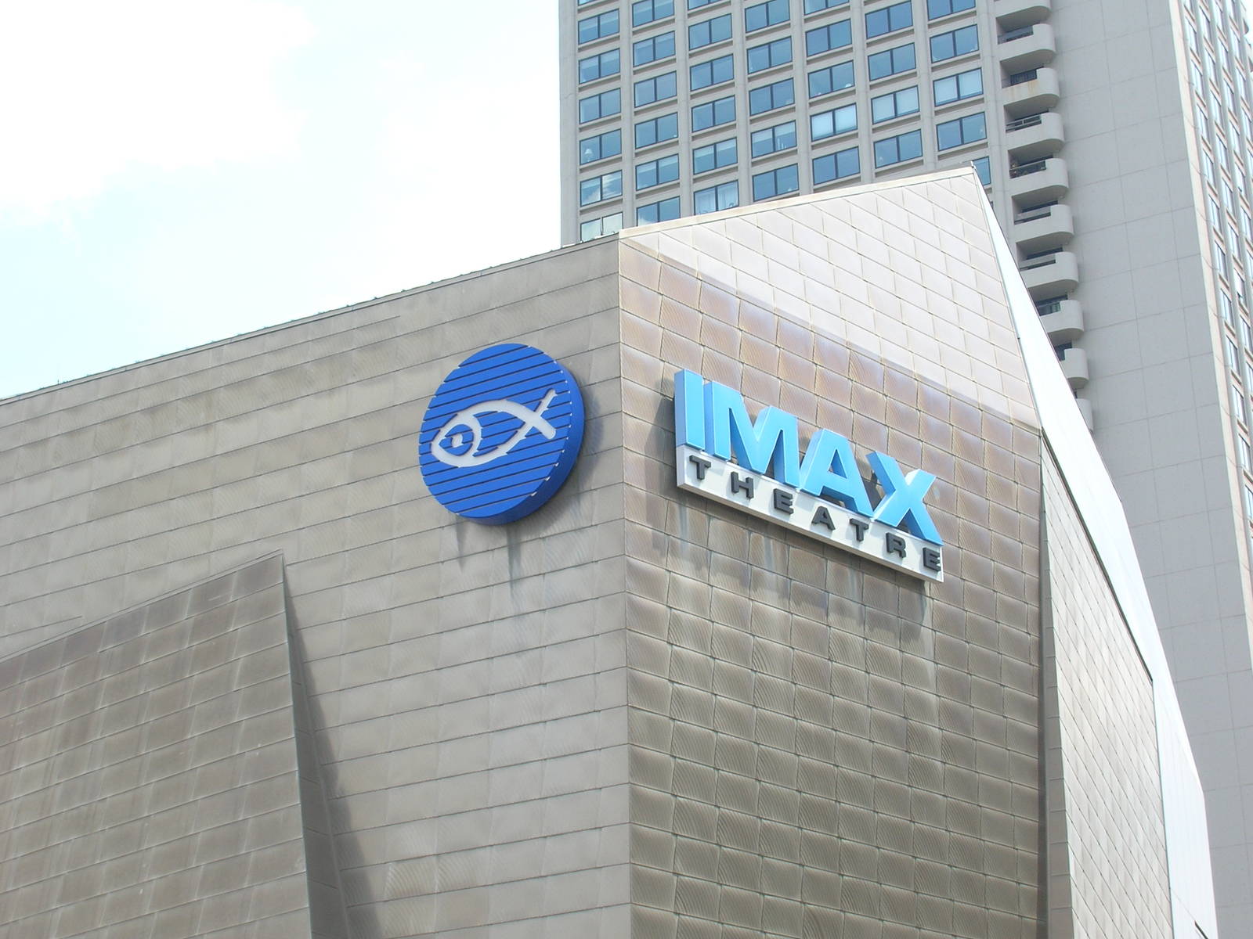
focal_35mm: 66
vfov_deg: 22.3
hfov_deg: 29.4
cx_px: 626
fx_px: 2389
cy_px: 470
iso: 50
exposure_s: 1/91
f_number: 6.4
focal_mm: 11
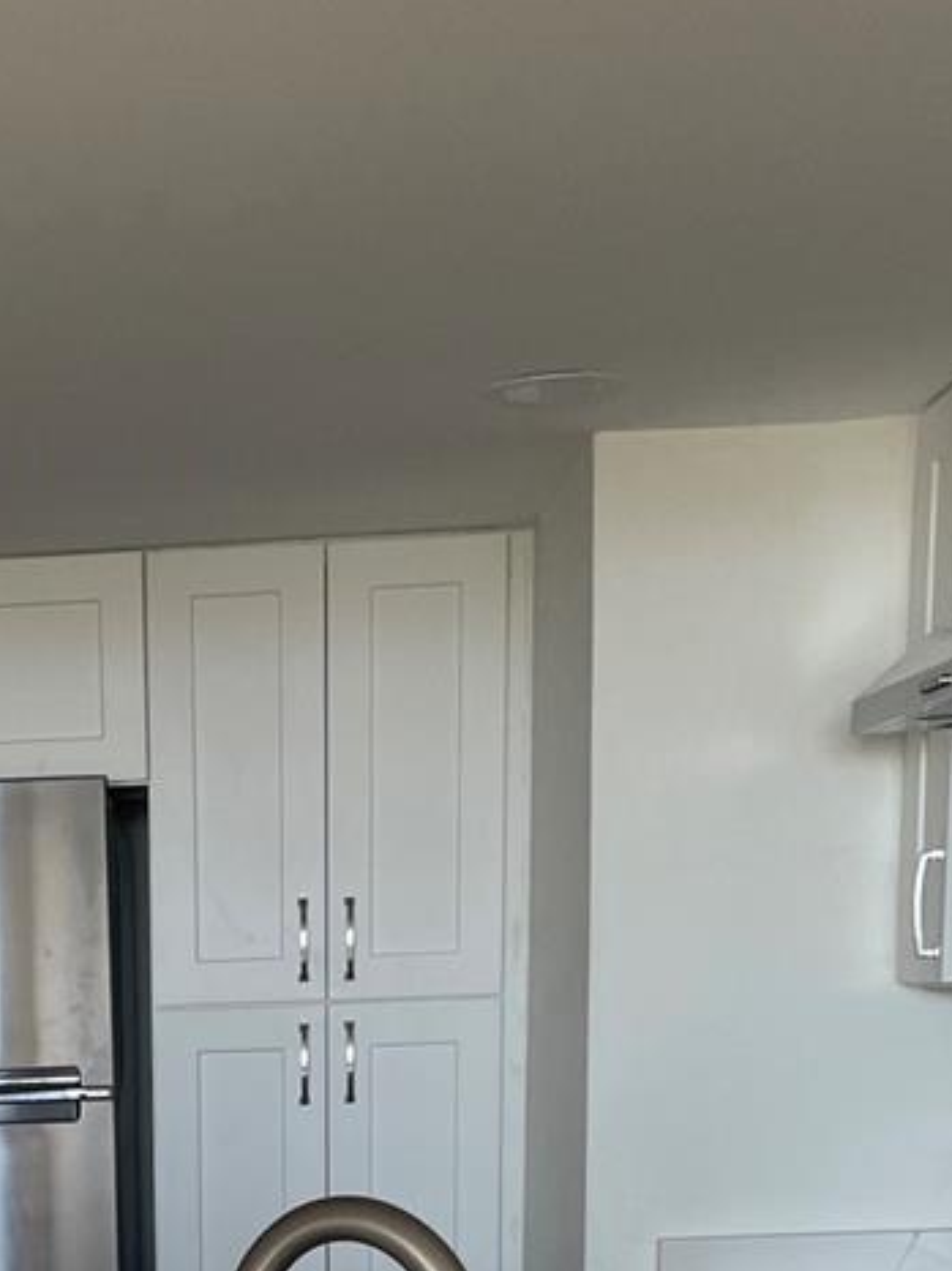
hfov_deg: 21.2
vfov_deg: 26.5
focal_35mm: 67
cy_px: 1429
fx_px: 2459
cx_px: 16
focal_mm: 4.2
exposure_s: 1/121
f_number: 1.6
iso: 100
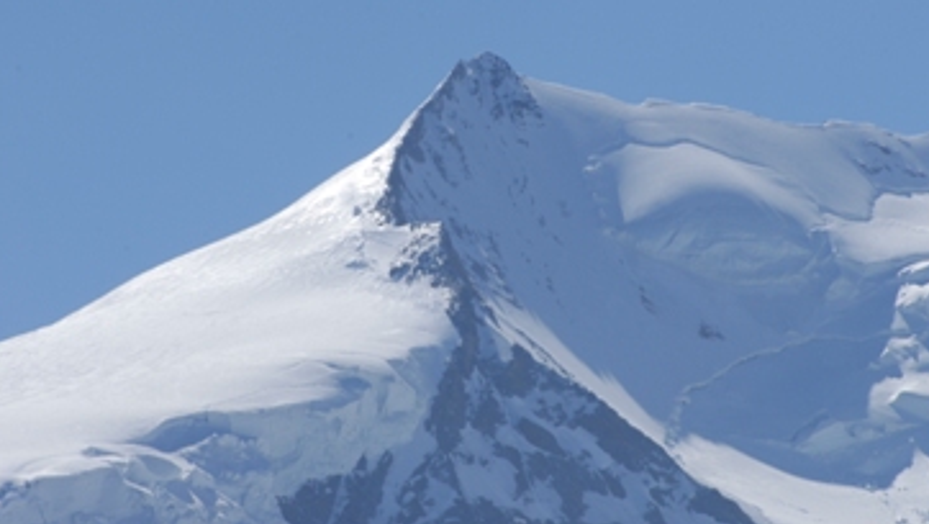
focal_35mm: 521
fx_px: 12840
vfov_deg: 2.3
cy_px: 193
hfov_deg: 4.1
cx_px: 470
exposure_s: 1/200
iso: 160
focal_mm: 300
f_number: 18
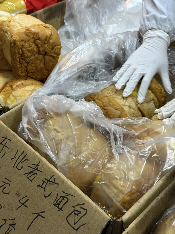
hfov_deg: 30.3
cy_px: 117
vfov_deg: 39.7
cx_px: 88
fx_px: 324
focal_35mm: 48
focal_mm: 6.76
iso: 50
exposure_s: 1/100
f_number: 1.78
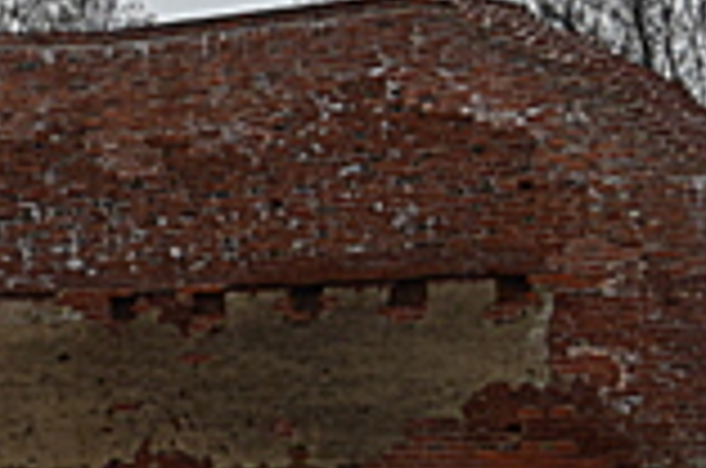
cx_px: -913
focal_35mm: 184
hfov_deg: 10.0
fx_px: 3601
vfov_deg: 7.4
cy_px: 171
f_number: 9
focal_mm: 24
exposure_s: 1/125
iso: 400
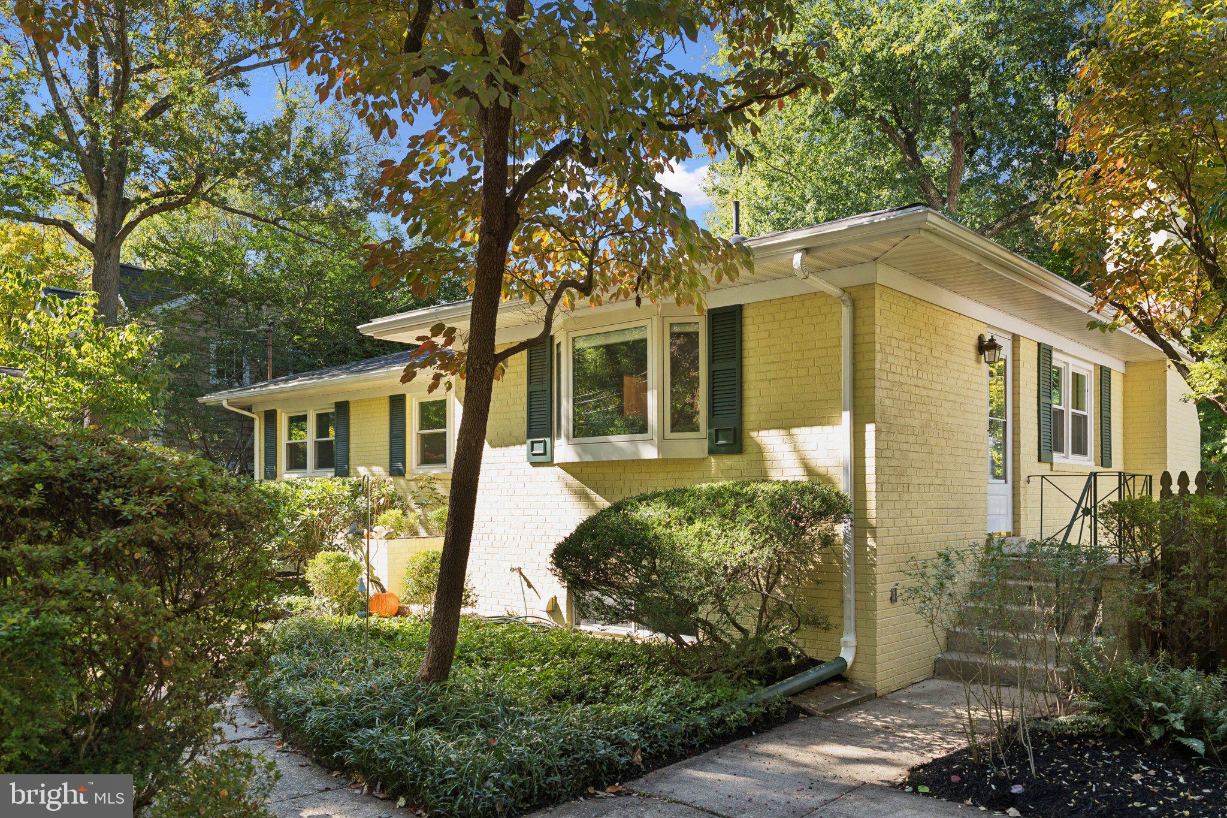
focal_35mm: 26
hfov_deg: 69.2
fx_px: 889
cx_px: 614
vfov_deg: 49.4
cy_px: 409
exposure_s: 1/125
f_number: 4
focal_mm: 17.4
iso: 125
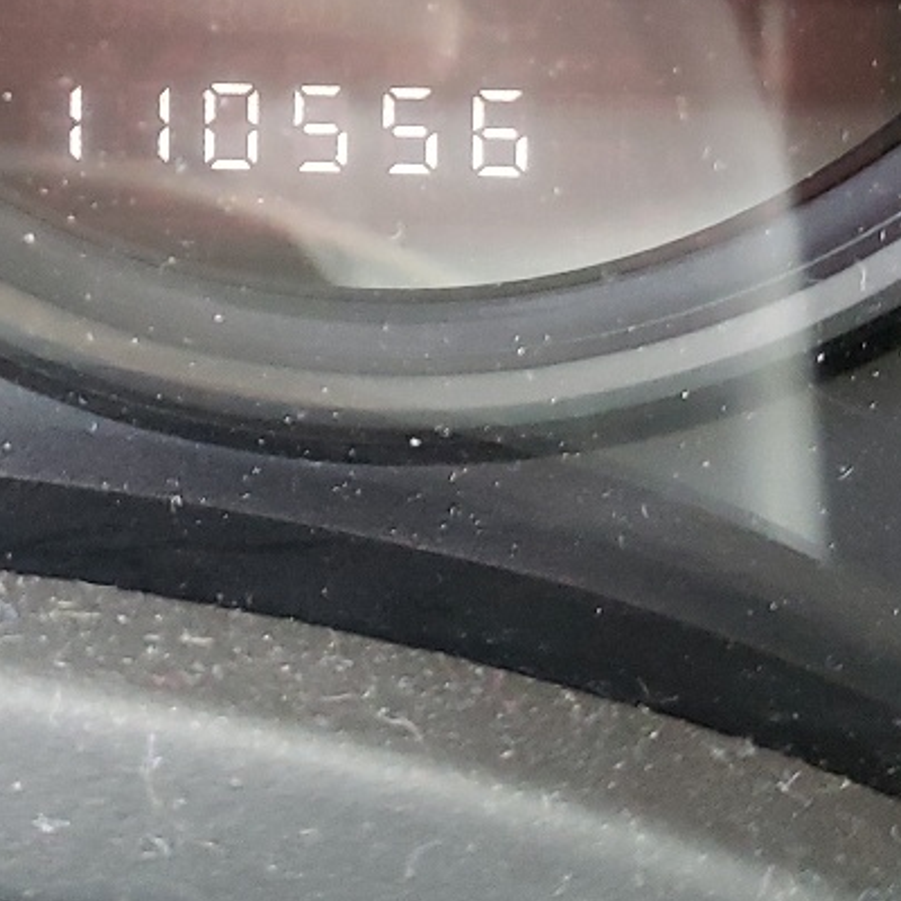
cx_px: 140
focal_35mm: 92
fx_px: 2709
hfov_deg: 18.6
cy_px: -45
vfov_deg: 18.3
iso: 282
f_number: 1.5
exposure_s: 1/40
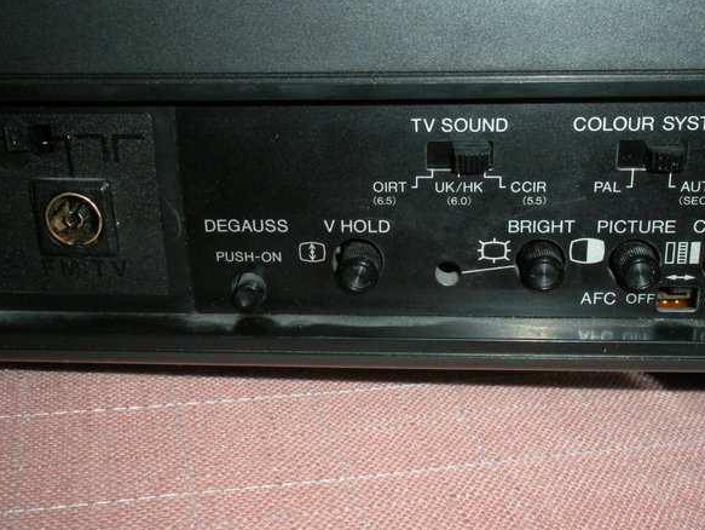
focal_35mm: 48
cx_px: 369
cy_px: 224
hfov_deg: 39.6
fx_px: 978
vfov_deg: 30.3
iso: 200
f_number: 5.6
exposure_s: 1/60
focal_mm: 6.3
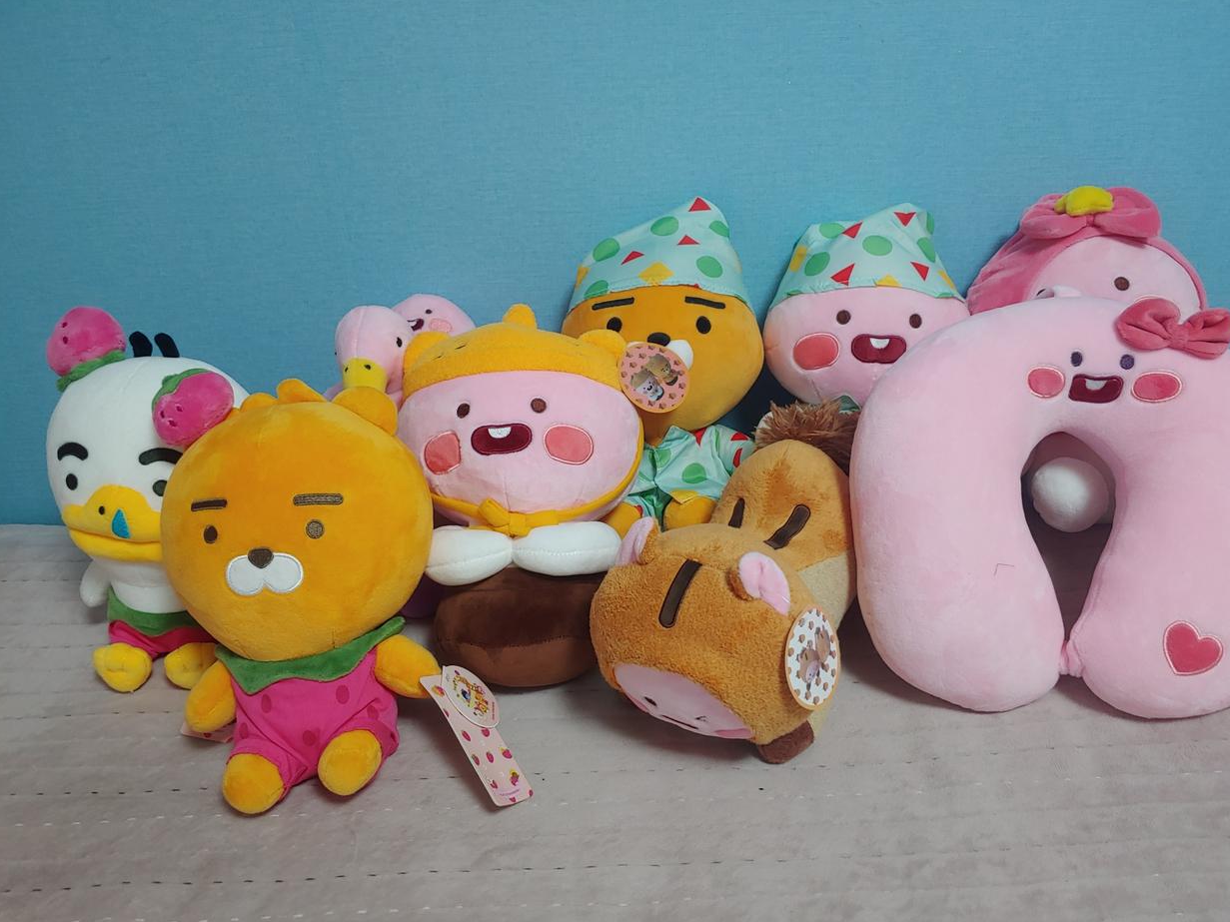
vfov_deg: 53.0
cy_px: 475
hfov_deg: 67.3
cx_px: 630
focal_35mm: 26
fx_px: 924
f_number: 1.5
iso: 150
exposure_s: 1/40
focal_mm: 4.23
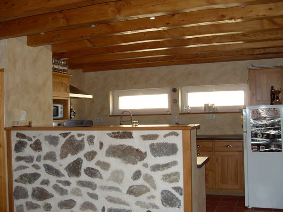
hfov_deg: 50.1
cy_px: 106
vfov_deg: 38.7
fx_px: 302
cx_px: 142
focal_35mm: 37
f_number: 2.8
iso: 100
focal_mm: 6.3
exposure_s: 1/45
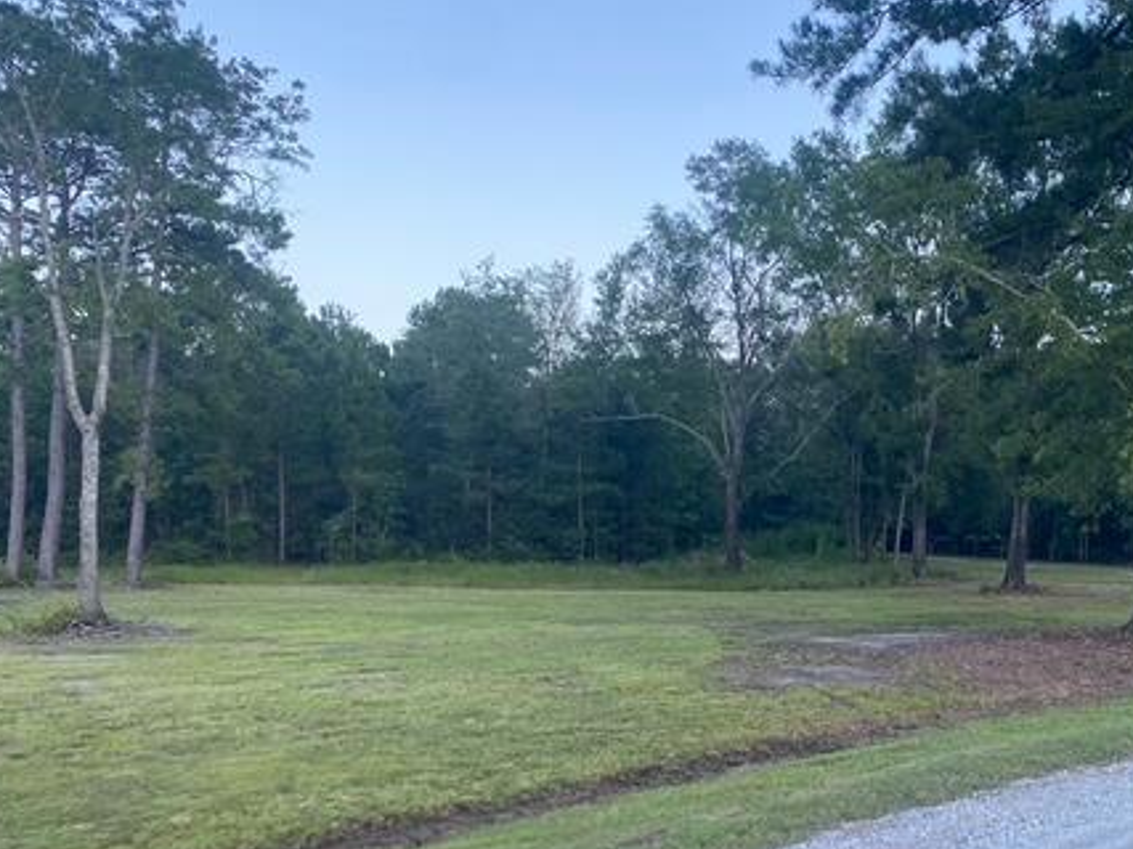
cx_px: 788
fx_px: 1276
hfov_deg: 46.8
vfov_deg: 36.3
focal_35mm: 39
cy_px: 581
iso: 80
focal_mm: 4.25
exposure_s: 1/121
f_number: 1.8
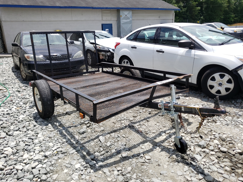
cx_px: 118
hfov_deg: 65.3
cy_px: 88
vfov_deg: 51.4
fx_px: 190
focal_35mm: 27
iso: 50
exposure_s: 1/2500
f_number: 1.5
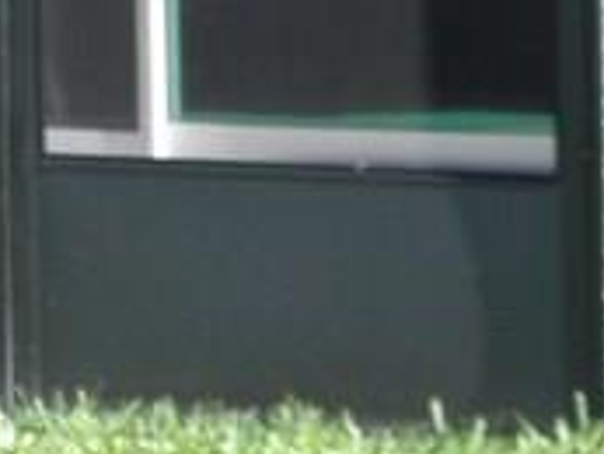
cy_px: -419
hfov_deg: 5.6
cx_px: -377
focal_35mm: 349
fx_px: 6094
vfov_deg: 4.2
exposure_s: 1/200
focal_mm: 10.6
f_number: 4.1
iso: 100
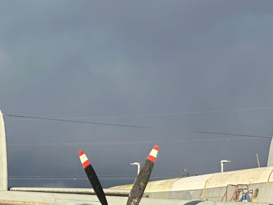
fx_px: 1838
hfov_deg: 8.4
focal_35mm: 233
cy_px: 207
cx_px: 299
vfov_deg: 6.4
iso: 32
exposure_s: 1/281
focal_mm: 9
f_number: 2.8
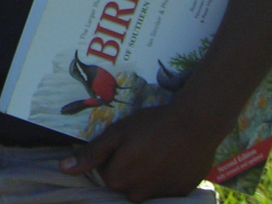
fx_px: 1595
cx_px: -164
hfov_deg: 9.4
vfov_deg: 6.8
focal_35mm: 203
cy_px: -323
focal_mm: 6.3
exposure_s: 1/138
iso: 50
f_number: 6.4
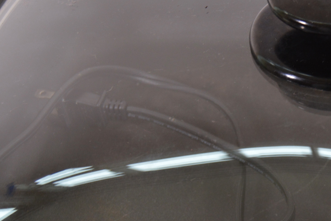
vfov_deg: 15.4
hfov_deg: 21.8
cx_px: 350
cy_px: 130
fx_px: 818
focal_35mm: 89
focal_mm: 24
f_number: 4
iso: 400
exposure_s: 1/80
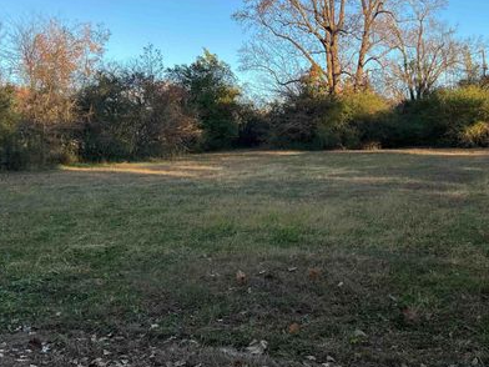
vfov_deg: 38.5
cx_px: 282
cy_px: 148
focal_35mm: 37
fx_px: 523
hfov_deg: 50.0
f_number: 1.8
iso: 25
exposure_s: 1/509
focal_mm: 3
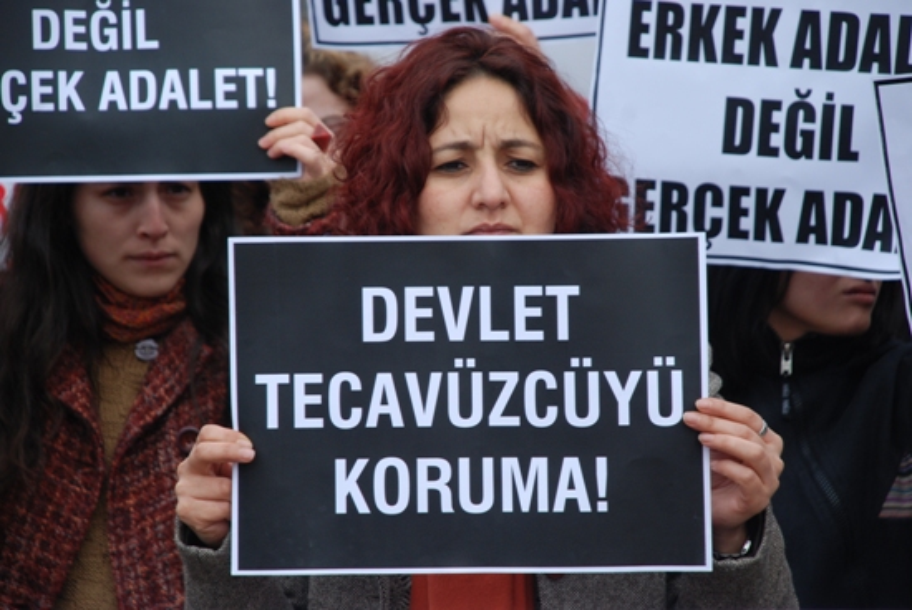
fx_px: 5135
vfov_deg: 6.8
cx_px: 456
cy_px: 305
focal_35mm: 202
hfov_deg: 10.1
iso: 200
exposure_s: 1/200
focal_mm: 135
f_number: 5.6
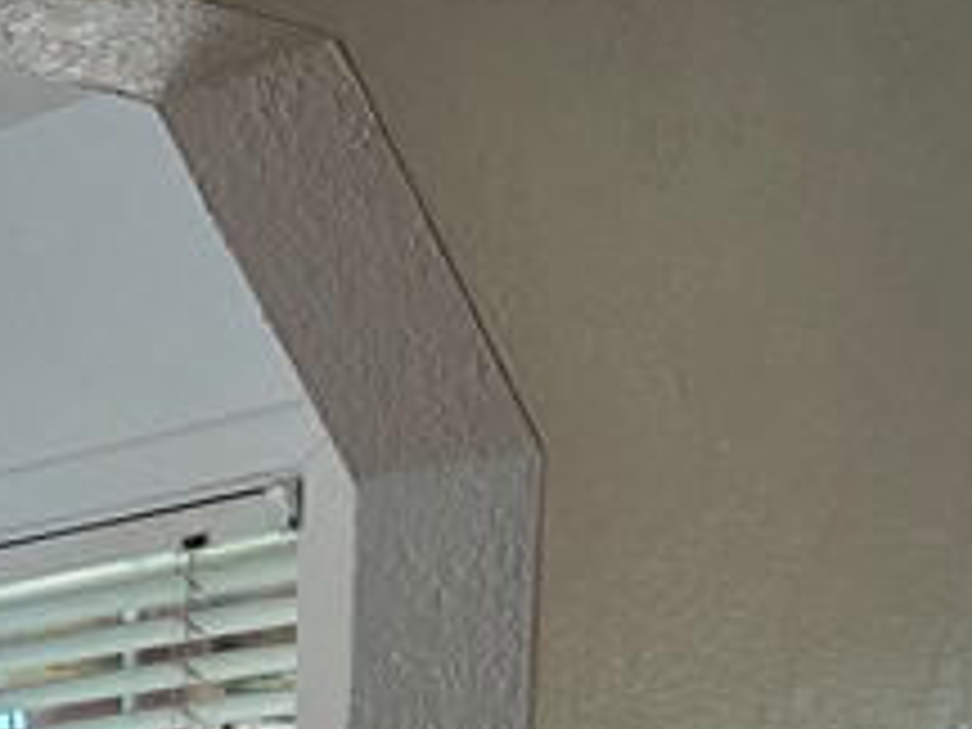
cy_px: 1480
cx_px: -819
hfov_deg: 14.9
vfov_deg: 11.6
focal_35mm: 114
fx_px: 3201
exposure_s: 1/244
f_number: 1.78
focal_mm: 6.86
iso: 80
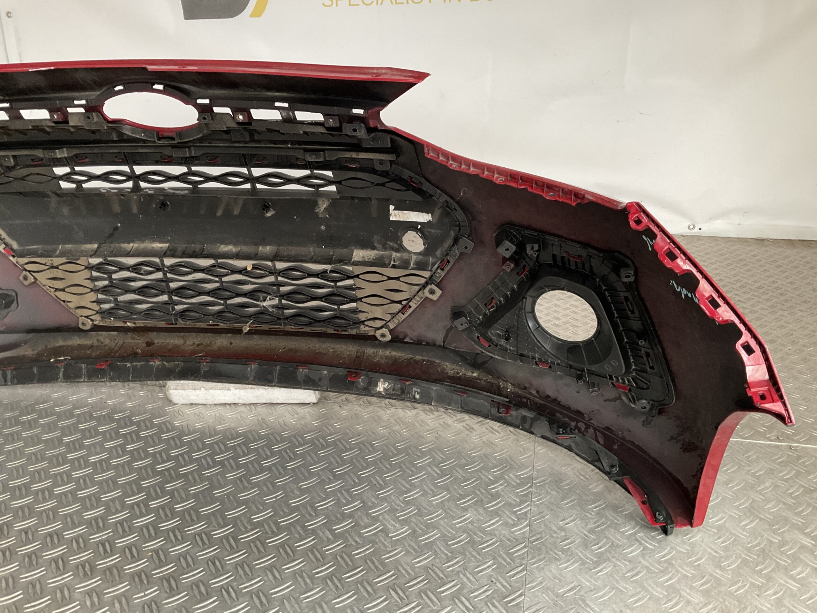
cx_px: 408
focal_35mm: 29
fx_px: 684
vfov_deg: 48.2
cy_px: 306
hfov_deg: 61.7
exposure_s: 1/50
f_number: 1.8
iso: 100
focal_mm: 3
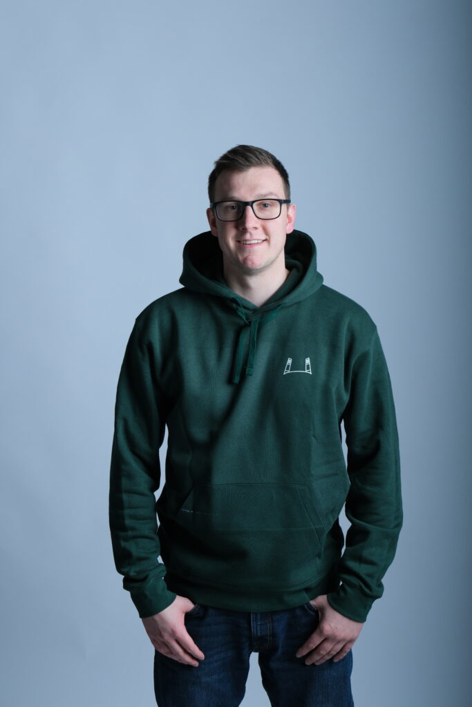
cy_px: 354
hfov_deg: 16.9
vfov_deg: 25.1
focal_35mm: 81
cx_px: 236
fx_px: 1592
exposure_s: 1/250
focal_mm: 54.1
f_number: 8
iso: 400
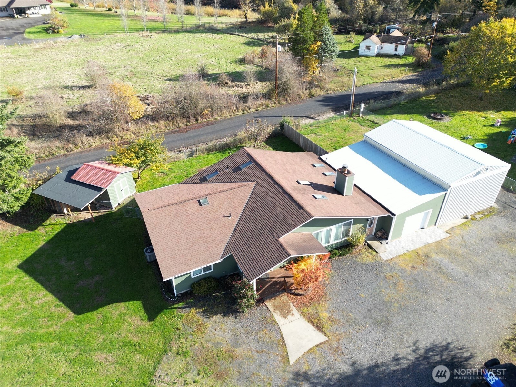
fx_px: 358
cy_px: 194
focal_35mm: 24
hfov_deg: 71.6
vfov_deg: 56.8
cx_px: 258
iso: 100
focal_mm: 6.72
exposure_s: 1/640
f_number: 1.7
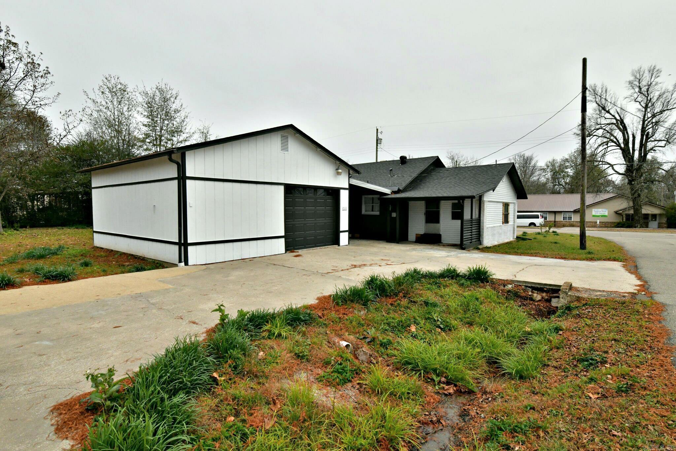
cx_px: 338
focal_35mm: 19
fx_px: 357
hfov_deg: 86.9
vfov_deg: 64.5
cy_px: 226
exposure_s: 1/800
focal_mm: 19
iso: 2500
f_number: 14
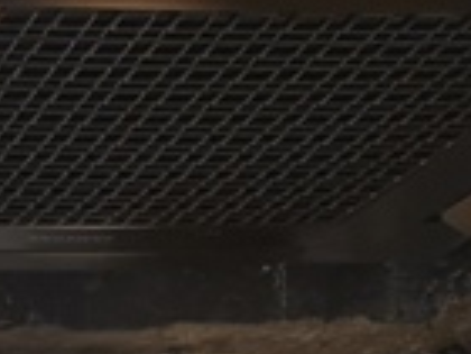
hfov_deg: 10.7
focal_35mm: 154
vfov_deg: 8.6
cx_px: -710
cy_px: 904
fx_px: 2095
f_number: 1.8
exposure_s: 1/33.3
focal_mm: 3.95
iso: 320
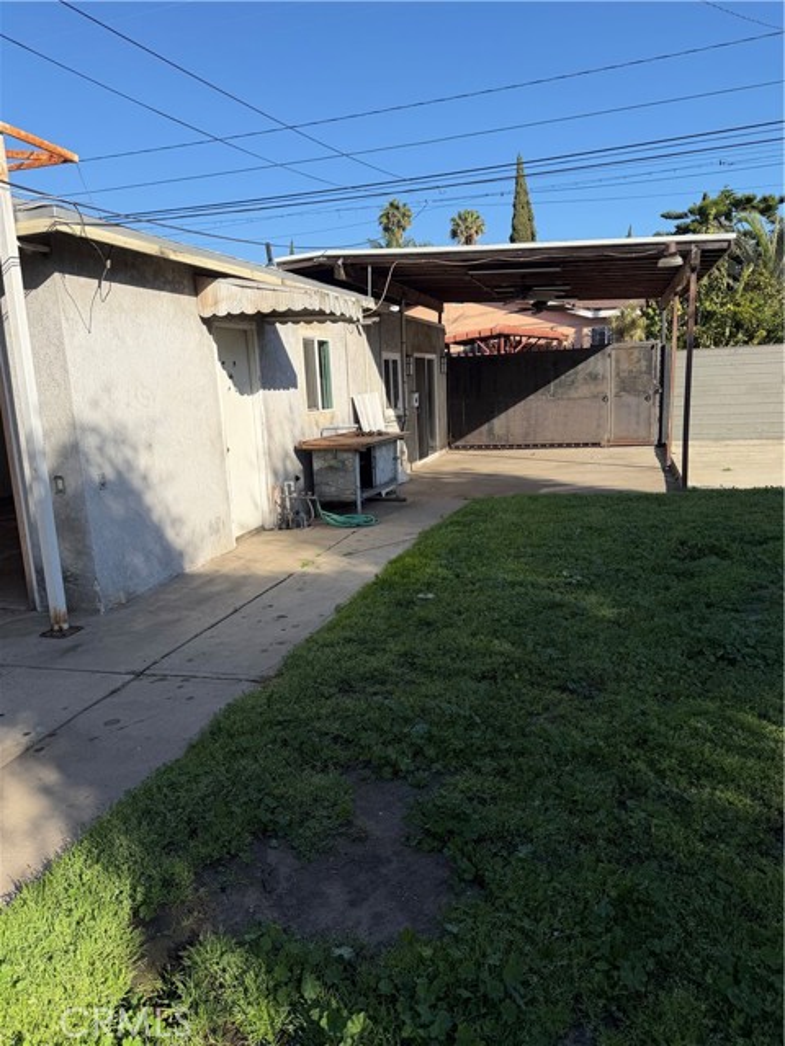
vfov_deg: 71.6
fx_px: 726
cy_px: 523
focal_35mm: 24
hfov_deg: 56.8
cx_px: 392
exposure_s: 1/3425
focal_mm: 6.76
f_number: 1.78
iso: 80
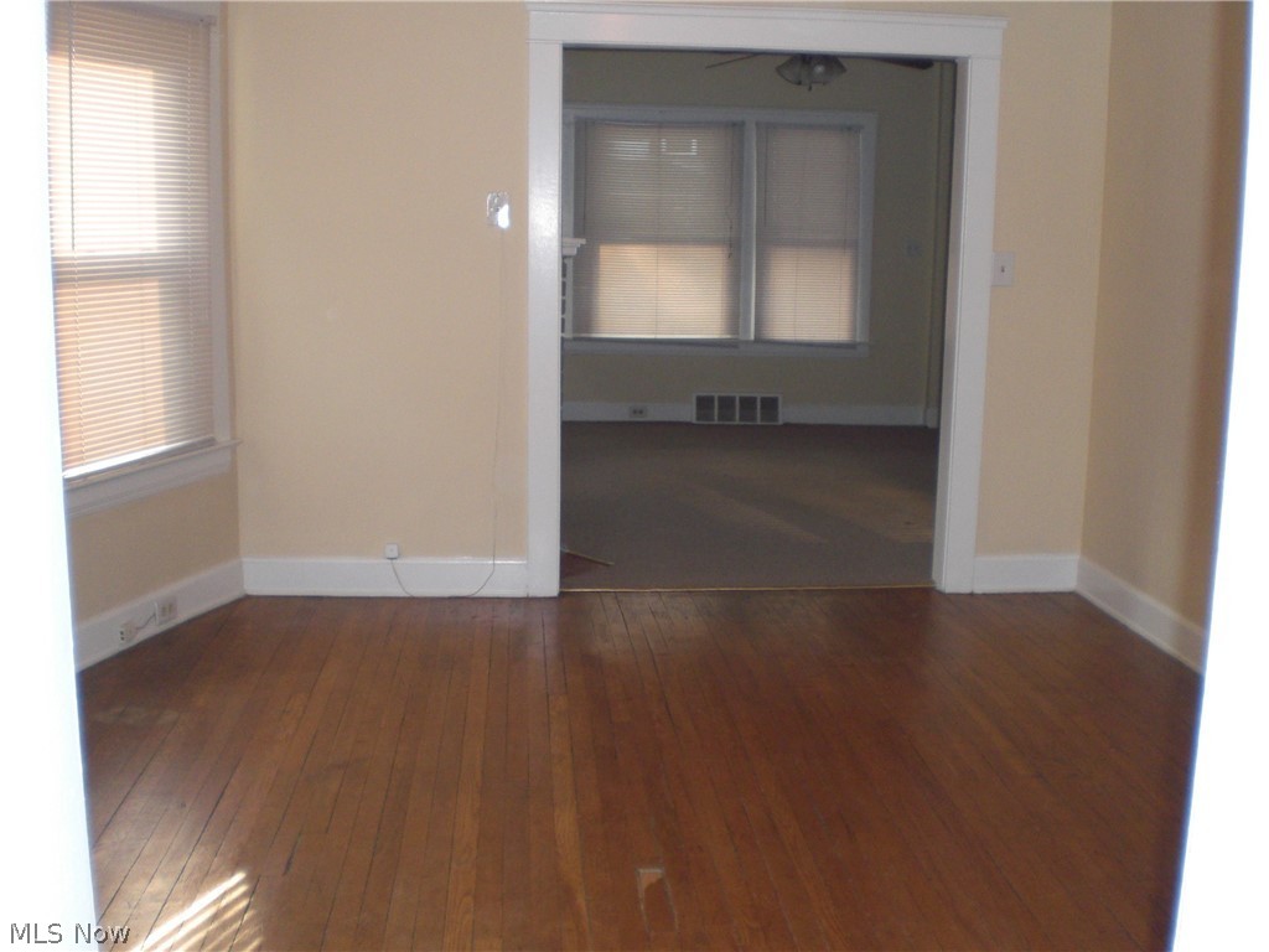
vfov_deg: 37.7
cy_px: 476
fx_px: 1393
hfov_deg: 49.0
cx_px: 634
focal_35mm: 38
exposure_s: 1/60
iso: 200
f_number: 3.1
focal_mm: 6.3
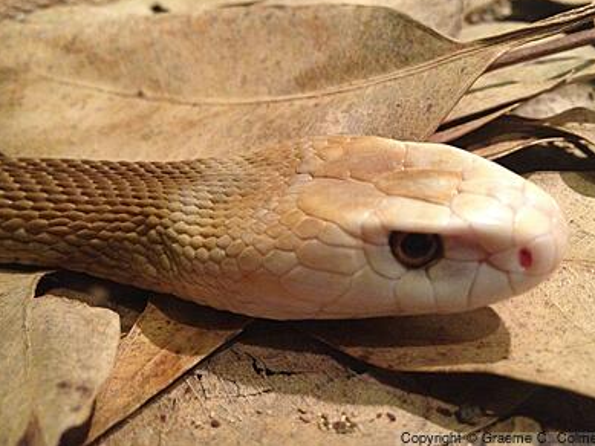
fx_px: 619
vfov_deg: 39.7
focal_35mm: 36
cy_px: 218
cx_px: 303
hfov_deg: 51.3
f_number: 2.4
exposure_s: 1/15
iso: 500
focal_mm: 4.28
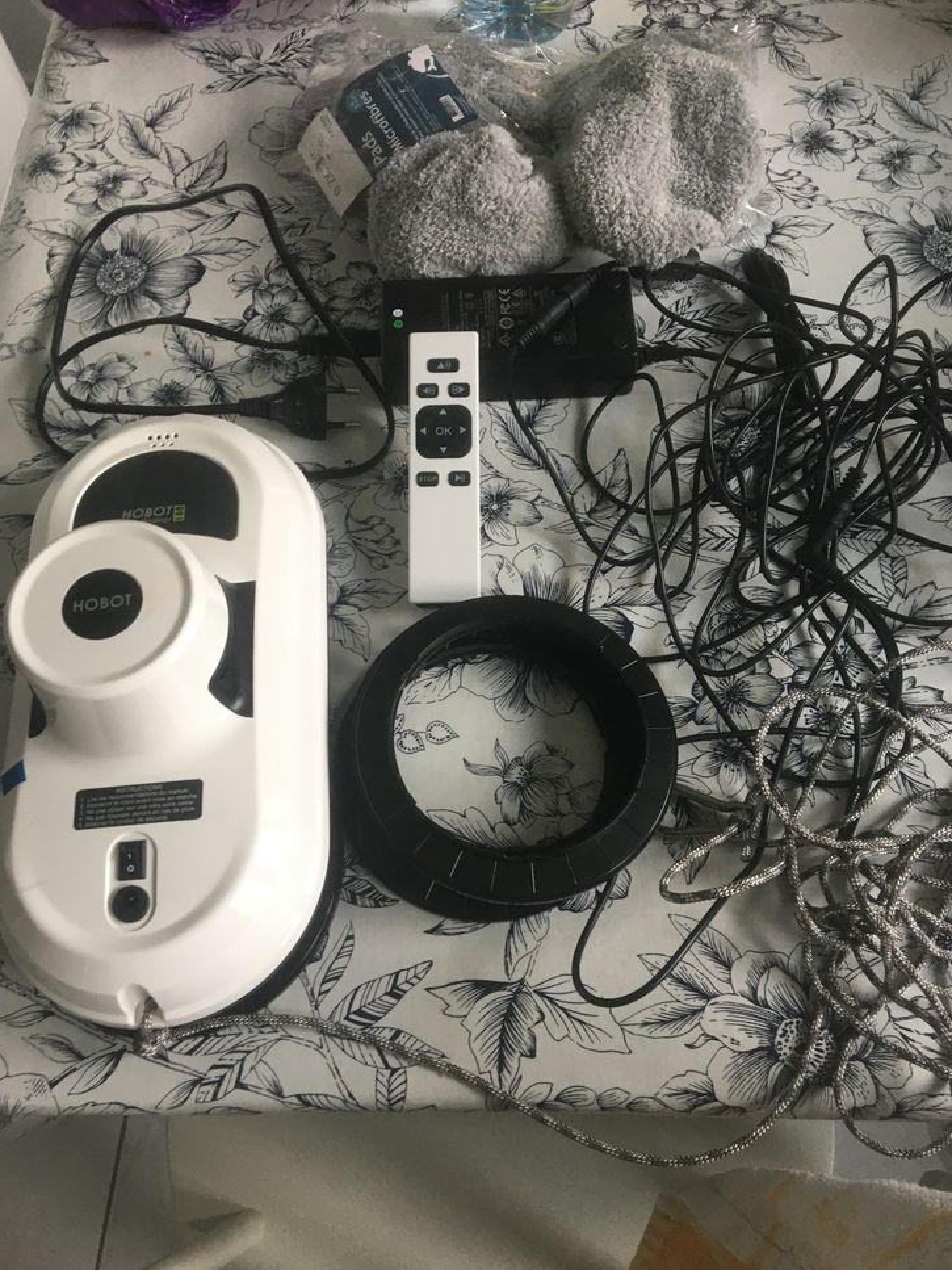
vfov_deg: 60.0
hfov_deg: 46.8
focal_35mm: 30
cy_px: 641
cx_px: 478
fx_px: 1100
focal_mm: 4.15
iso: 100
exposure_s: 1/33
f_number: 2.2
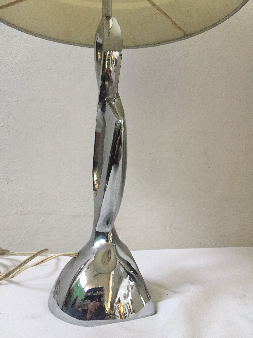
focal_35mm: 29
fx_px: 283
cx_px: 126
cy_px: 169
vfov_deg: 61.7
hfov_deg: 48.2
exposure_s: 1/30
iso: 250
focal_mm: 4.15
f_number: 2.2
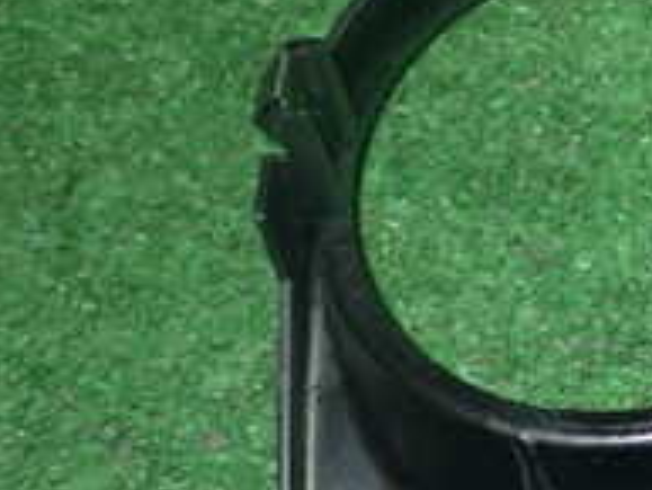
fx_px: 2224
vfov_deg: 12.6
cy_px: 226
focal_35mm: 118
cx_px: 983
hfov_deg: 15.4
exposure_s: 1/40
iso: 640
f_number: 8
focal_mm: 6.83
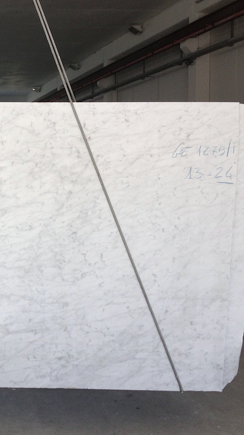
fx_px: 587
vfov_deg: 40.6
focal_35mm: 51
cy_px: 218
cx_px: 6
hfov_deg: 22.7
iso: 50
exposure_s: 1/165
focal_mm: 4.28
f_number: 2.4
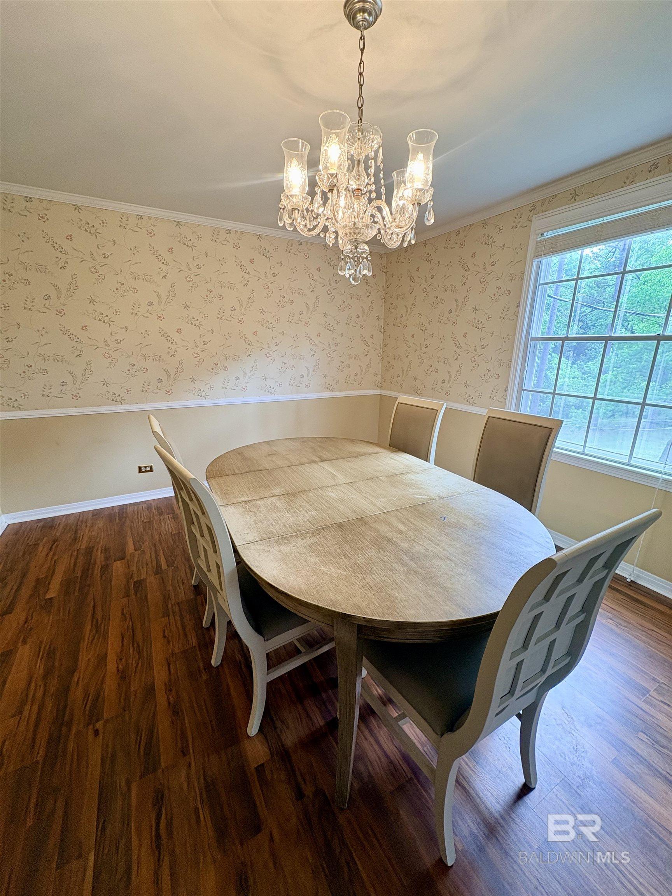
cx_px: 336
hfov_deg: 85.7
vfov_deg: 102.1
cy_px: 448
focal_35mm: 14
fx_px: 362
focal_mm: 2.22
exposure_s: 1/60
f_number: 2.2
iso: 125
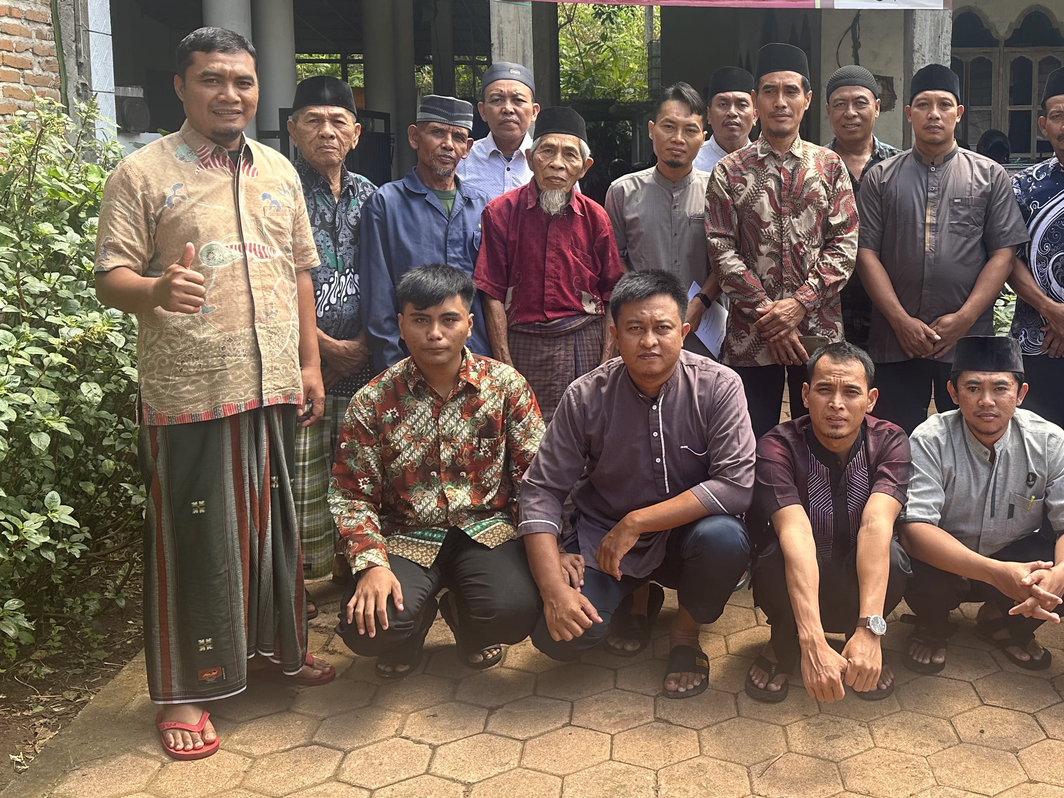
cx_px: 744
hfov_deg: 47.8
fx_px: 1168
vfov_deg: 37.3
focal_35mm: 38
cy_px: 259
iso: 80
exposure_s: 1/587
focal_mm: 6.86
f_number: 1.78
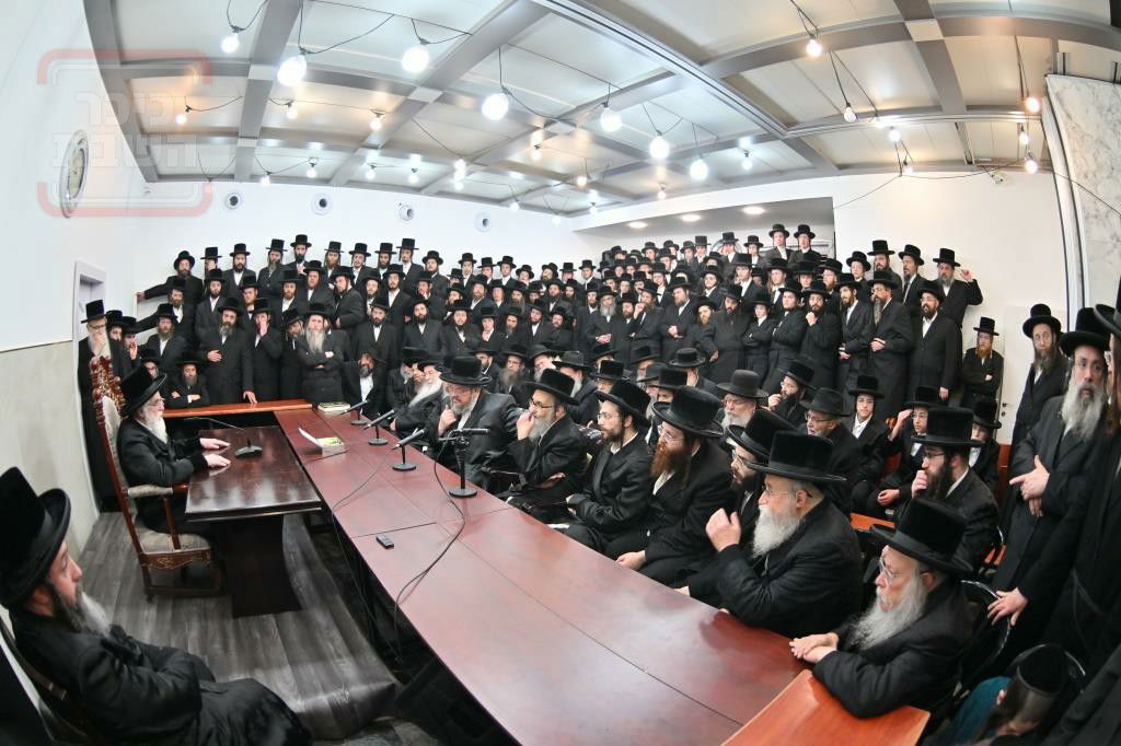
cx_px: 560
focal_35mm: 15
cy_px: 373
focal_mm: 10.5
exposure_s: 1/100
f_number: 2.8
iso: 200
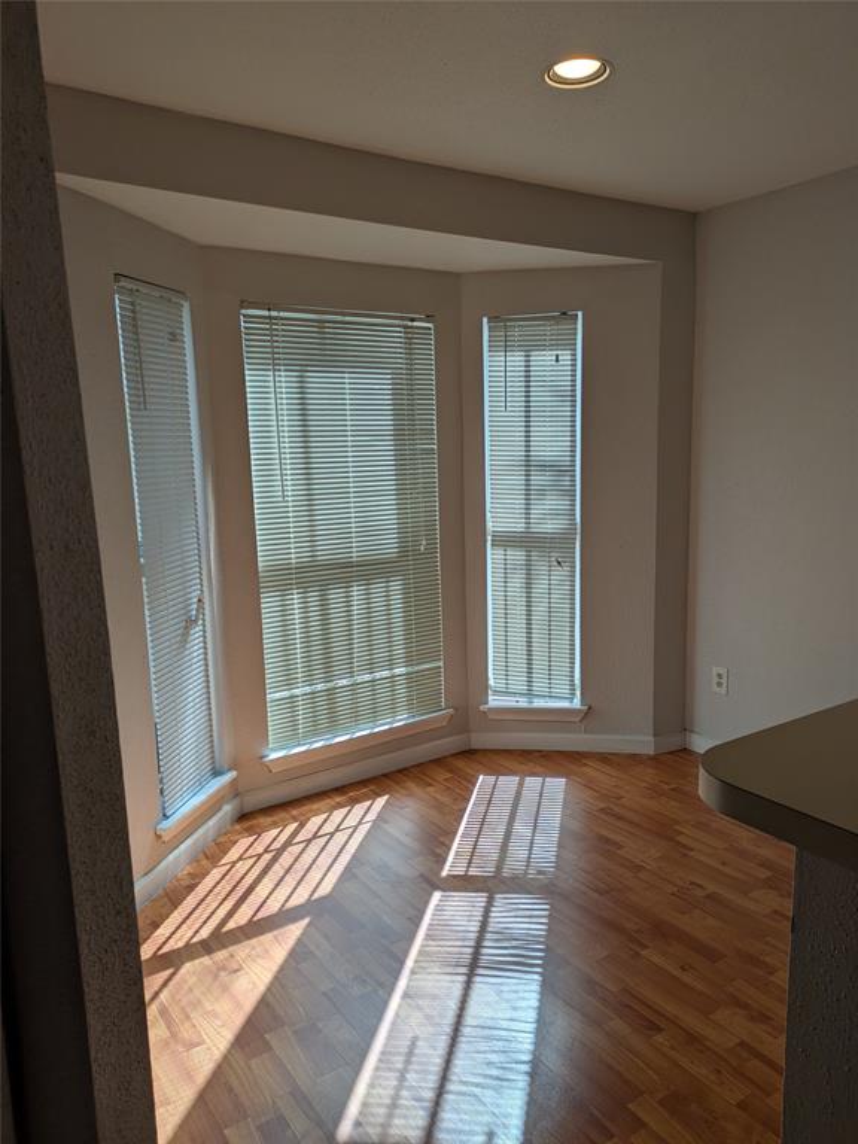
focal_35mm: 25
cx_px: 429
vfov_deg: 69.4
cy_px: 572
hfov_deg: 54.9
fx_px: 826
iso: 40
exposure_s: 1/808
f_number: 1.89
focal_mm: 5.43
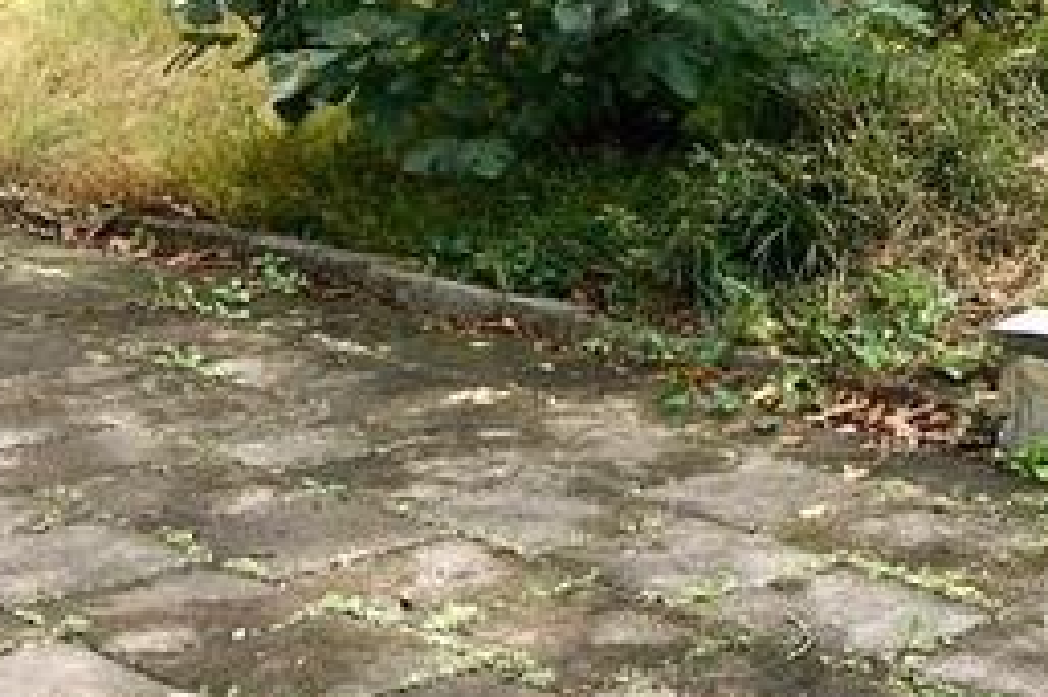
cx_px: 718
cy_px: -155
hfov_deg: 24.1
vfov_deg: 15.6
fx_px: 2444
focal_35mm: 84
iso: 100
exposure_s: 1/100
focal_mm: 10
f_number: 7.1
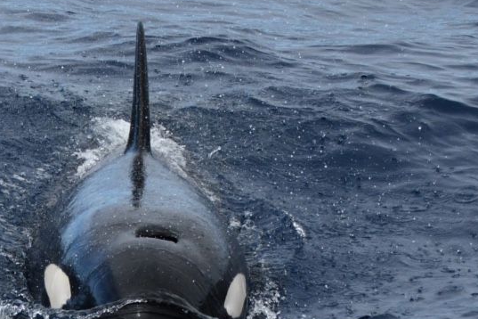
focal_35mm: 313
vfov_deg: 4.4
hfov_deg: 6.6
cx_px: 141
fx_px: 4156
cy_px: 224
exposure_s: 1/8000
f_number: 5.6
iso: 1250
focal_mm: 210
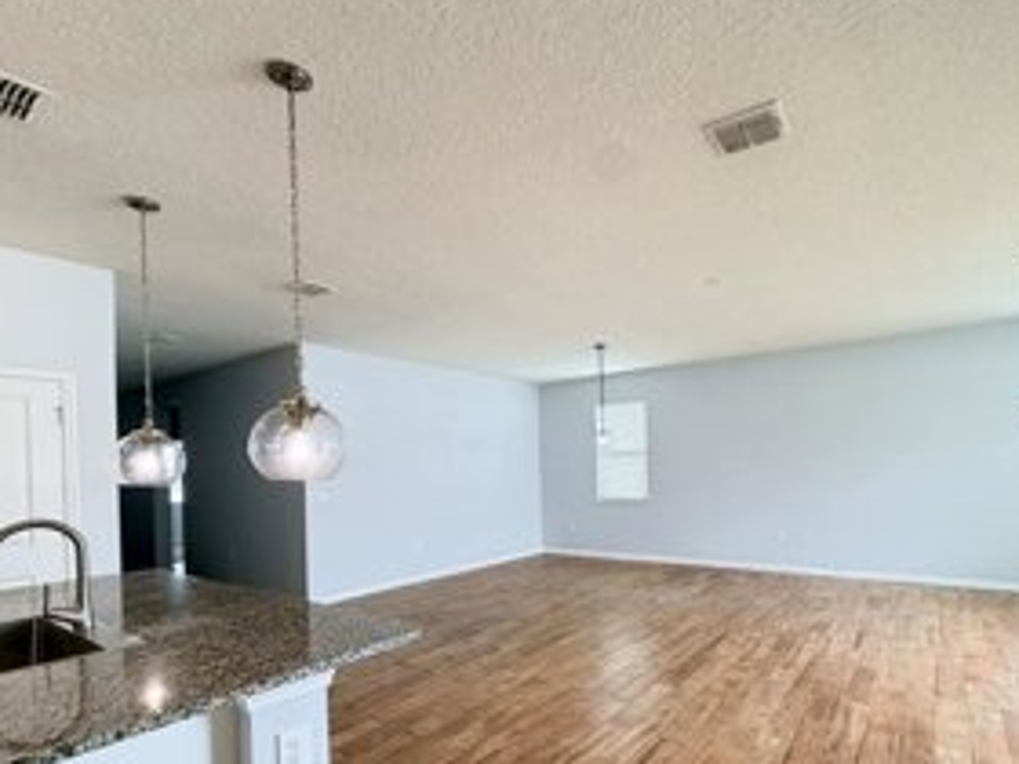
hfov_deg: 86.5
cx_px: 619
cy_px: 469
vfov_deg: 70.6
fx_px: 530
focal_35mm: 18
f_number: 2.2
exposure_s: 1/60
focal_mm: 2.22
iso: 200
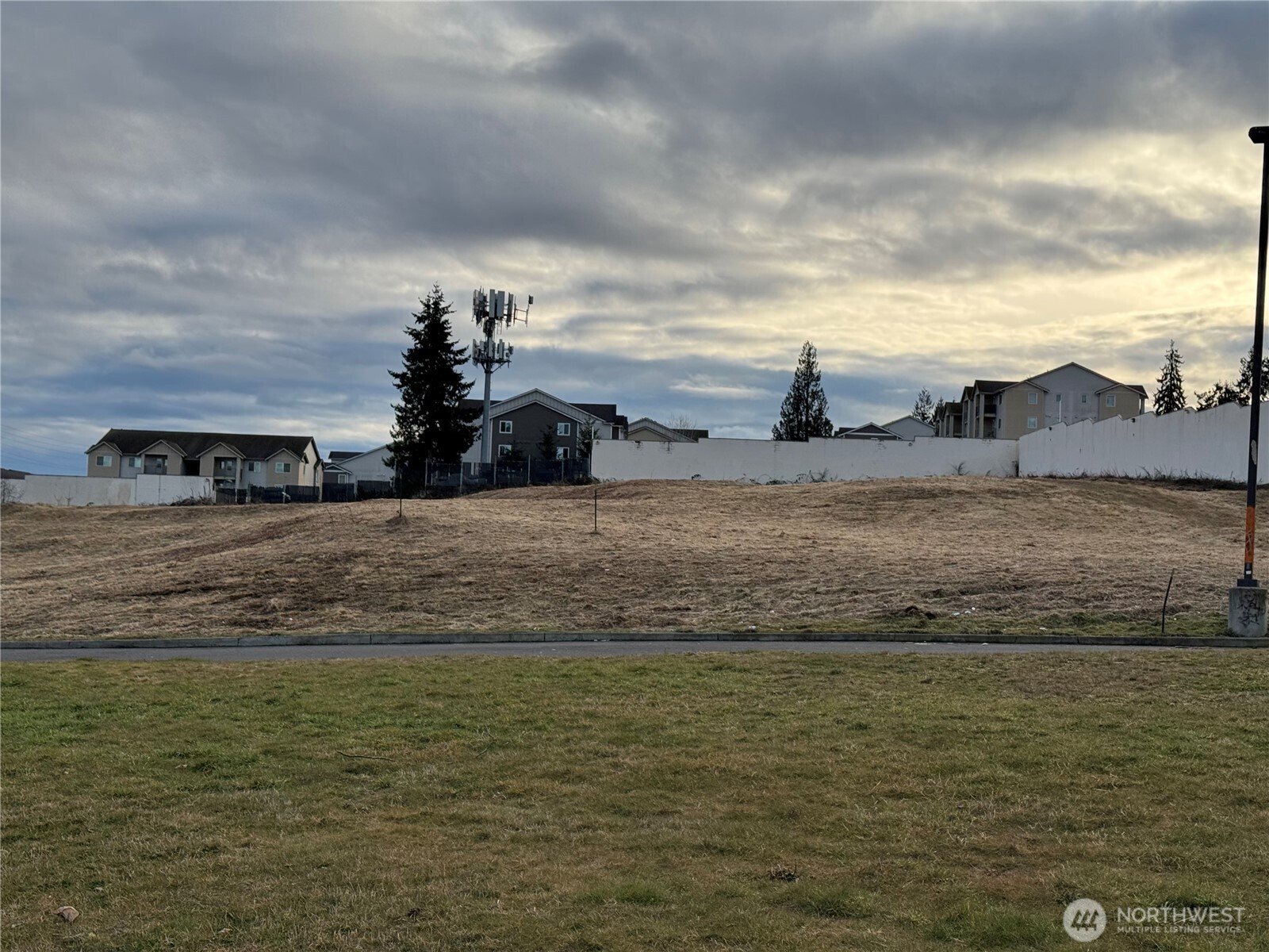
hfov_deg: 39.7
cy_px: 476
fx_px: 1760
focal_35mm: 48
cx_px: 634
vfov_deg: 30.3
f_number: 1.78
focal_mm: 6.76
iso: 64
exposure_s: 1/3257
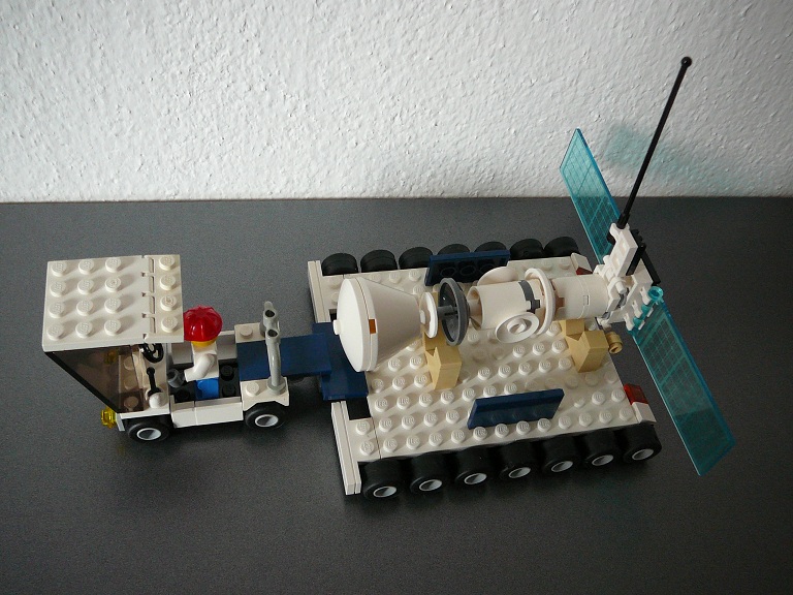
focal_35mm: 35
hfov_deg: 52.6
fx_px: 802
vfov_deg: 40.7
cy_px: 298
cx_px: 396
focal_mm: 5.2
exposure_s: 1/25
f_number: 2.8
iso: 200
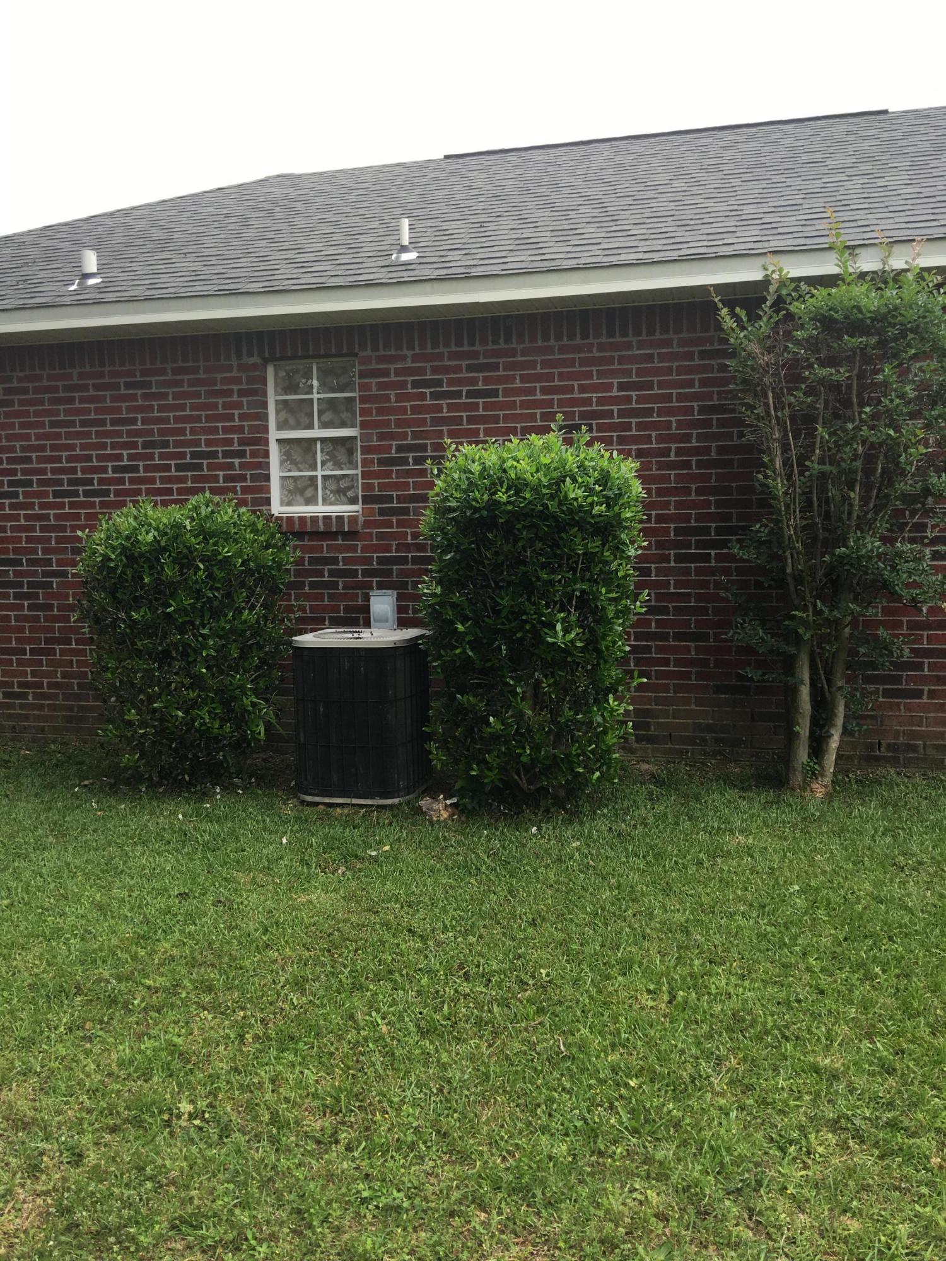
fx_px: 1057
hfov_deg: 48.2
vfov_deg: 61.7
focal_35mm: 29
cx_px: 473
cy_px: 630
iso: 32
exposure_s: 1/120
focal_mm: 4.15
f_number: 2.2
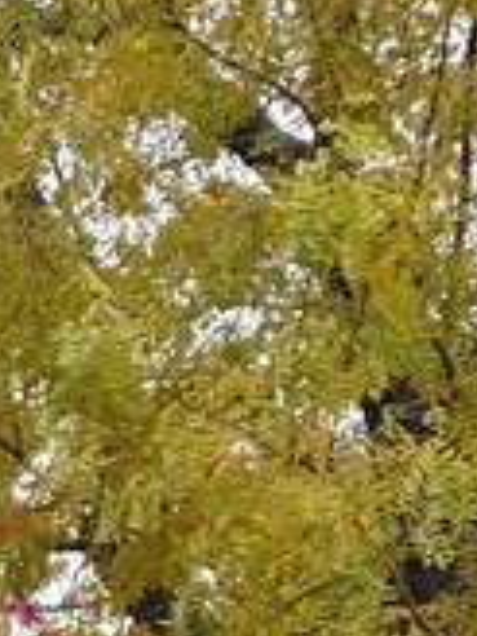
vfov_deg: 12.2
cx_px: -659
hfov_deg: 9.3
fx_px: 2646
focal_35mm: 144
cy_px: 1260
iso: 80
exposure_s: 1/661
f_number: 1.8
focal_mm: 5.4
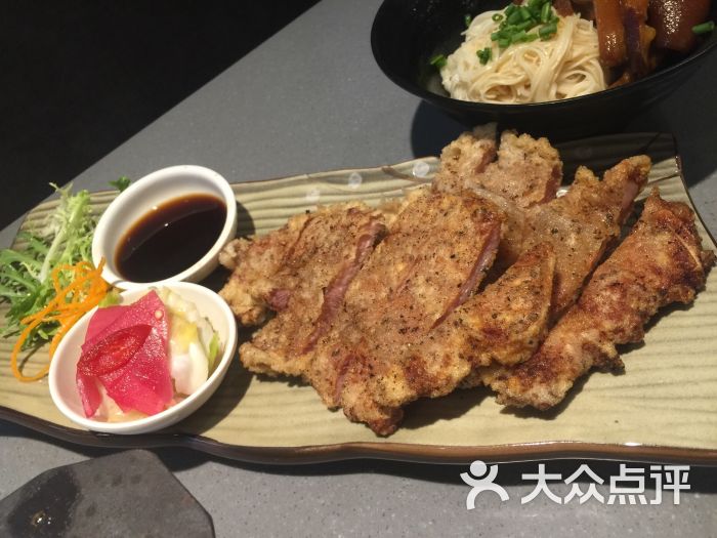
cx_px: 358
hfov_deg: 61.7
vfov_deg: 48.2
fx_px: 601
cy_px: 269
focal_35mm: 29
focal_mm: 4.15
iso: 50
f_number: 2.2
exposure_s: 1/17
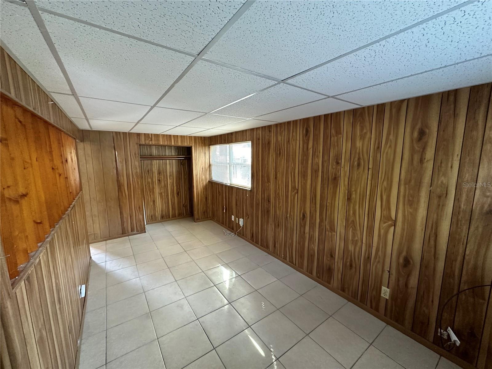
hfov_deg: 102.1
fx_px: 199
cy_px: 184
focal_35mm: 14
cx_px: 246
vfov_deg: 85.7
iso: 400
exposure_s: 1/60
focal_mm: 2.22
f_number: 2.2
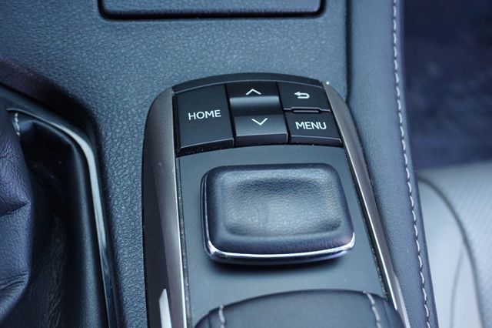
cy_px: 164
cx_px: 246
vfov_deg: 29.8
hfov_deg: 43.6
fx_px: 615
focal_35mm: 45
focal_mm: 30
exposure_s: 1/60
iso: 1250
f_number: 5
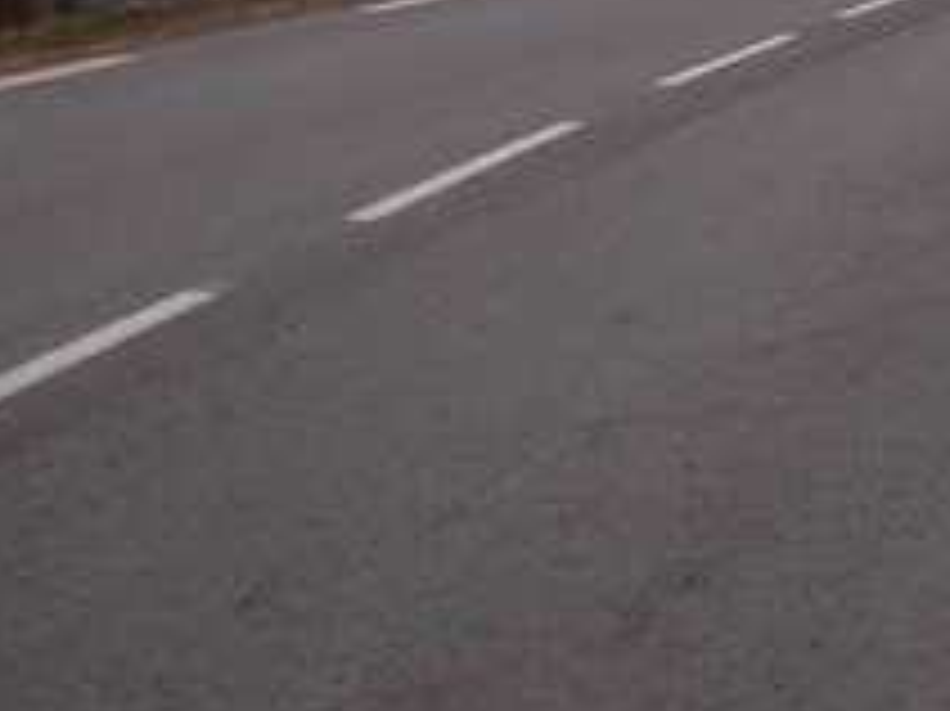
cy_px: -248
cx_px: 1189
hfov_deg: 17.3
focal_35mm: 108
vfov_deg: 13.2
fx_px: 2962
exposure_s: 1/256
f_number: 2.9
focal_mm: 6.3
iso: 79
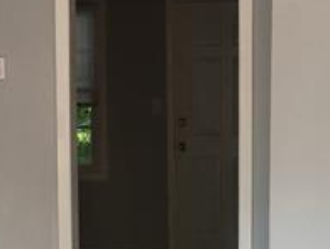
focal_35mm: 95
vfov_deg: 15.6
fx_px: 907
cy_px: 173
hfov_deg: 20.5
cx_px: 112
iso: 32
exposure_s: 1/30
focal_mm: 4.15
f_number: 2.2
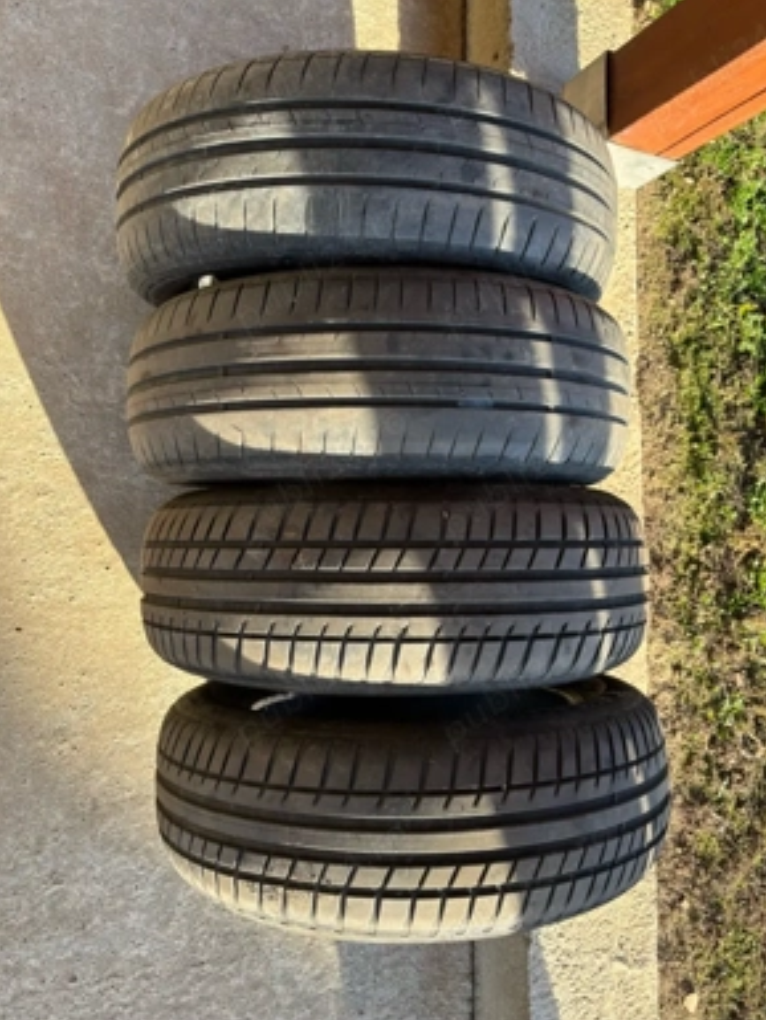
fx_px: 796
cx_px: 374
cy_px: 506
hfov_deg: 51.4
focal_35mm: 27
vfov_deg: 65.3
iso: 40
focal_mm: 5.96
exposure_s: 1/265
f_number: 1.6
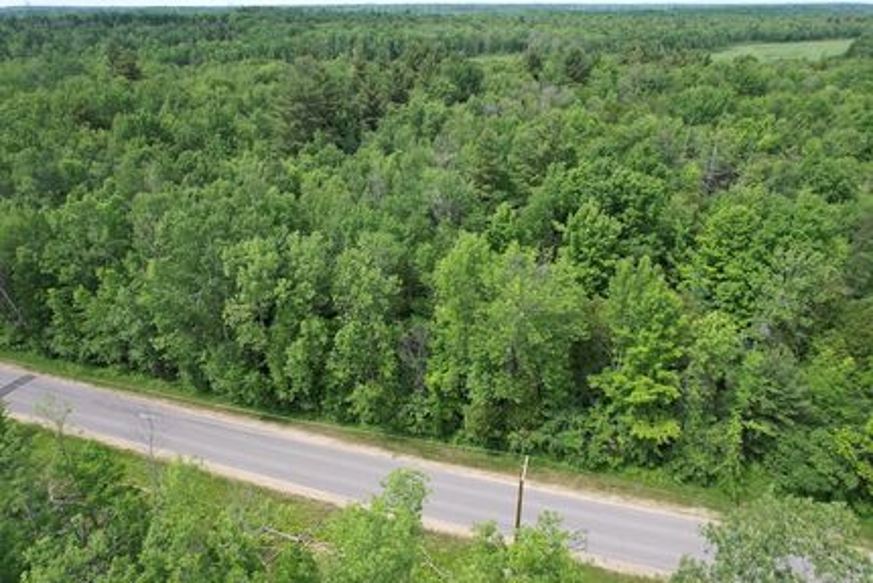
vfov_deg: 57.3
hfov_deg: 78.6
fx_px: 534
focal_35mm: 22
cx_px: 436
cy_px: 292
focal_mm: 8.38
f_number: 2.8
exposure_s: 1/725
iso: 100
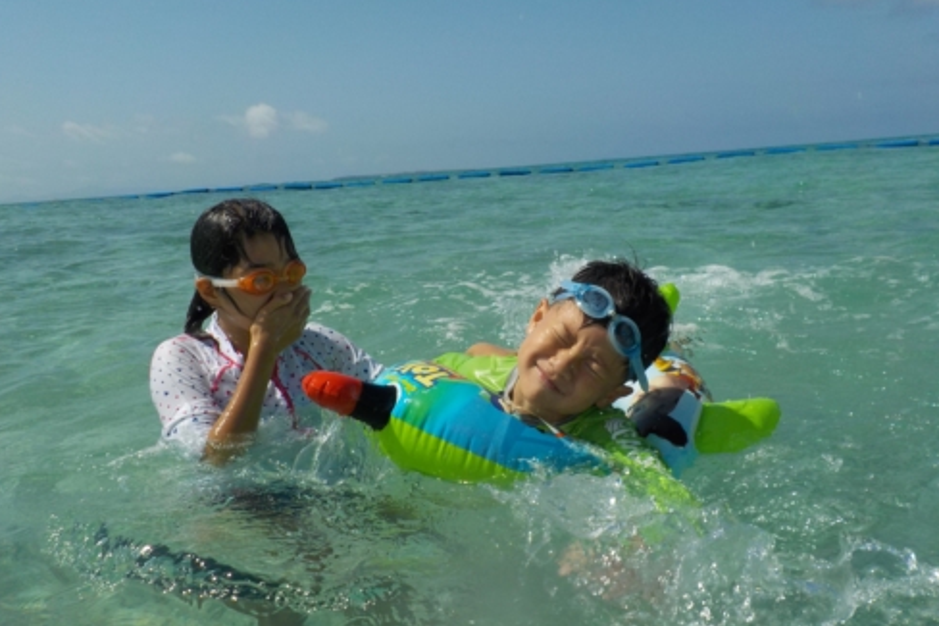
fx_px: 834
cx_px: 468
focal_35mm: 32
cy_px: 313
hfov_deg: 58.7
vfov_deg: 41.1
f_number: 6.6
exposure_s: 1/800
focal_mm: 4.1
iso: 125
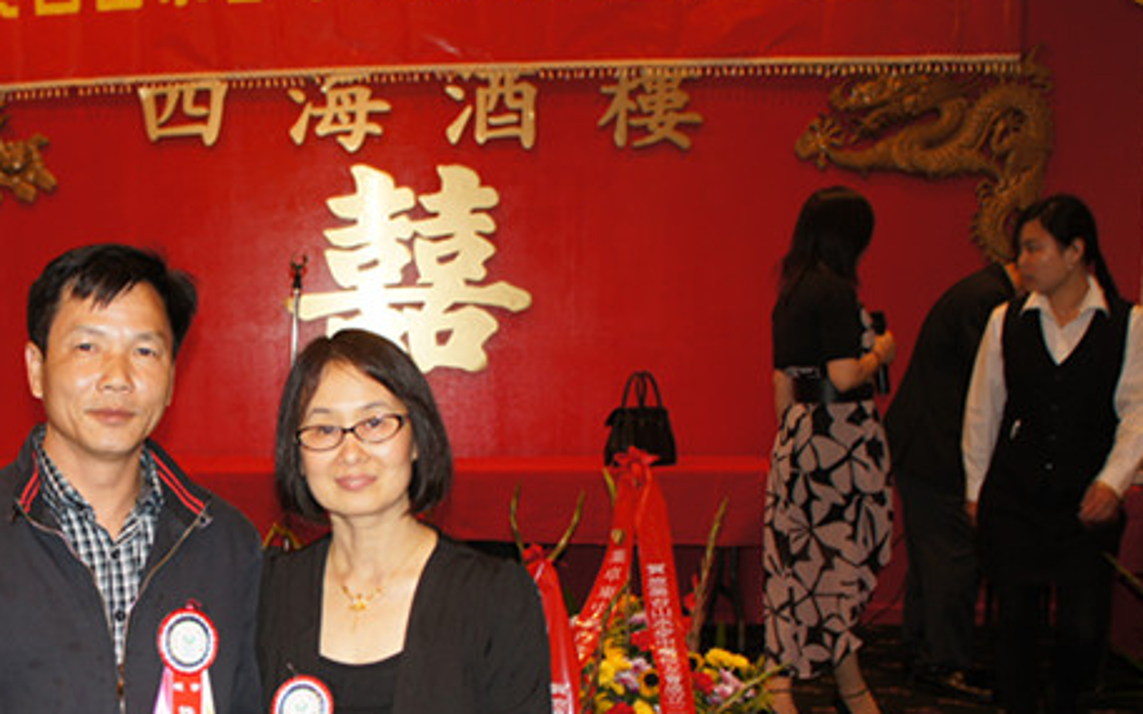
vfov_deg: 27.0
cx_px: 208
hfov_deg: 40.6
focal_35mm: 47
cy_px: 554
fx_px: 1464
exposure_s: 1/20
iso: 200
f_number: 3.5
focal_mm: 18
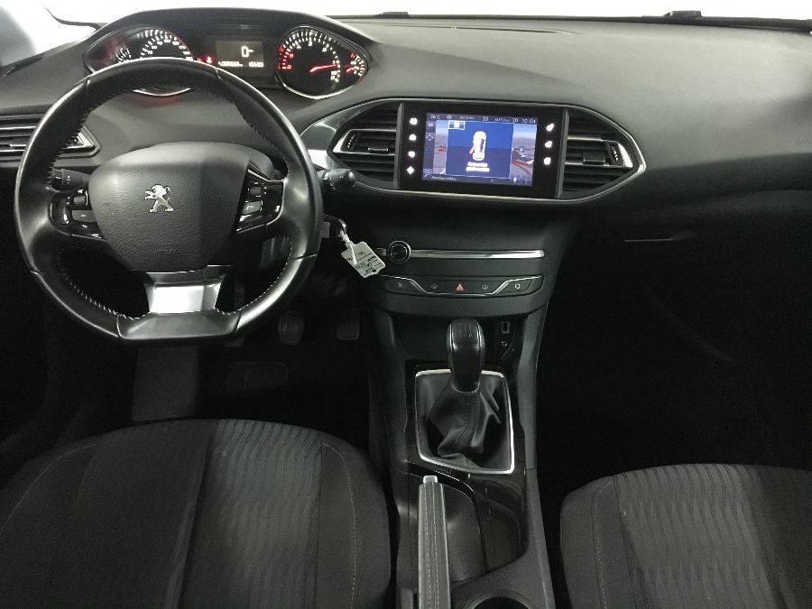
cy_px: 304
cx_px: 406
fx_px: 680
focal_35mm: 29
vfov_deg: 48.2
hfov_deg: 61.7
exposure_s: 1/17
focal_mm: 4.15
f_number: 2.2
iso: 320
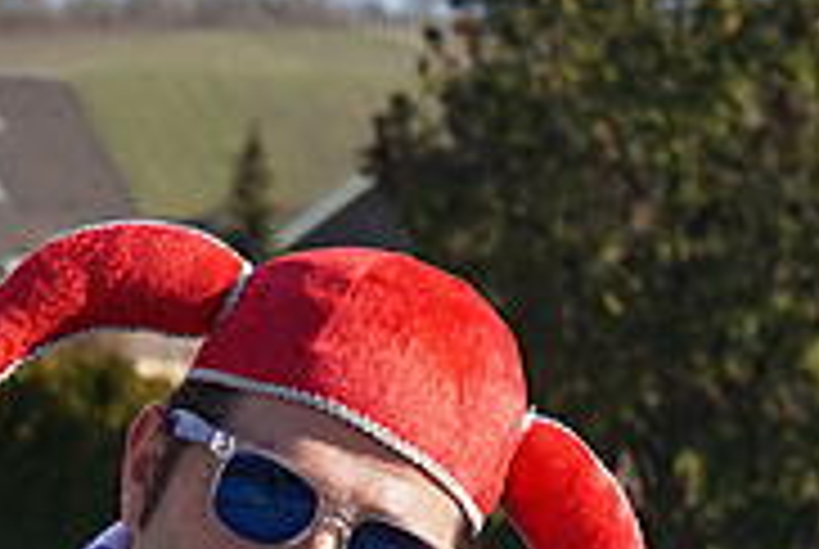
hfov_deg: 9.1
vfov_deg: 5.8
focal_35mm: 226
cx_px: 223
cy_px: 1379
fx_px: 5150
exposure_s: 1/500
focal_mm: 44
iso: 100
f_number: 5
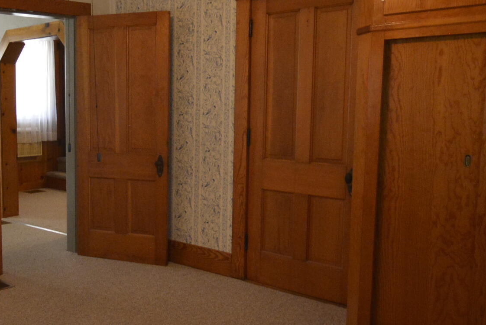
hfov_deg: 45.7
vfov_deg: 33.5
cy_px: 159
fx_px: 540
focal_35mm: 40
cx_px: 90
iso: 1600
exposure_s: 1/60
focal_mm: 10
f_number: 4
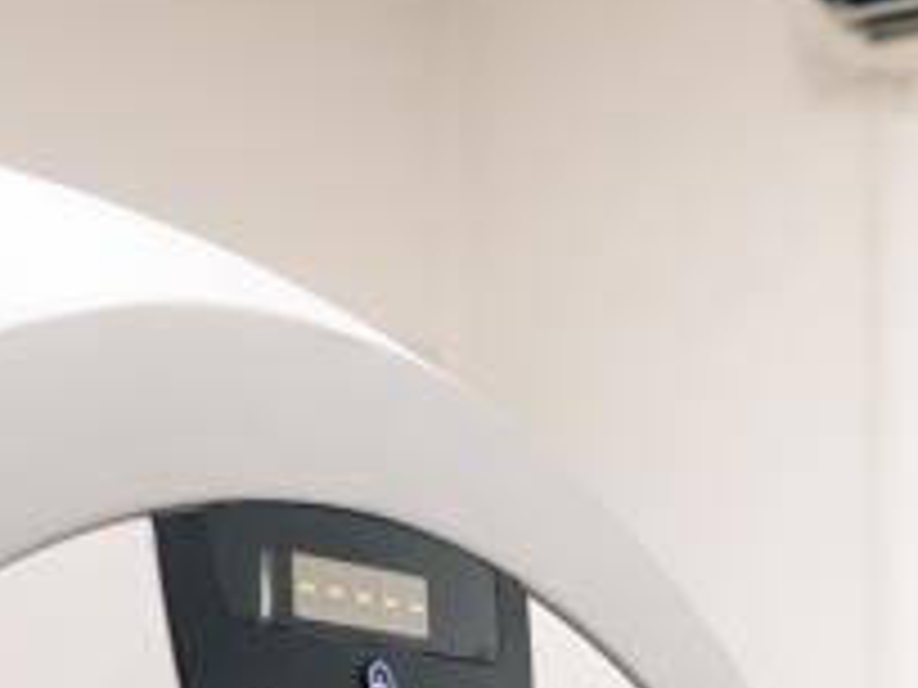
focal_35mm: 169
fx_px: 4482
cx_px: 1395
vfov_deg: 8.4
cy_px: 1288
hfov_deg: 11.2
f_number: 1.4
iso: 160
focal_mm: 35
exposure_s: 1/400
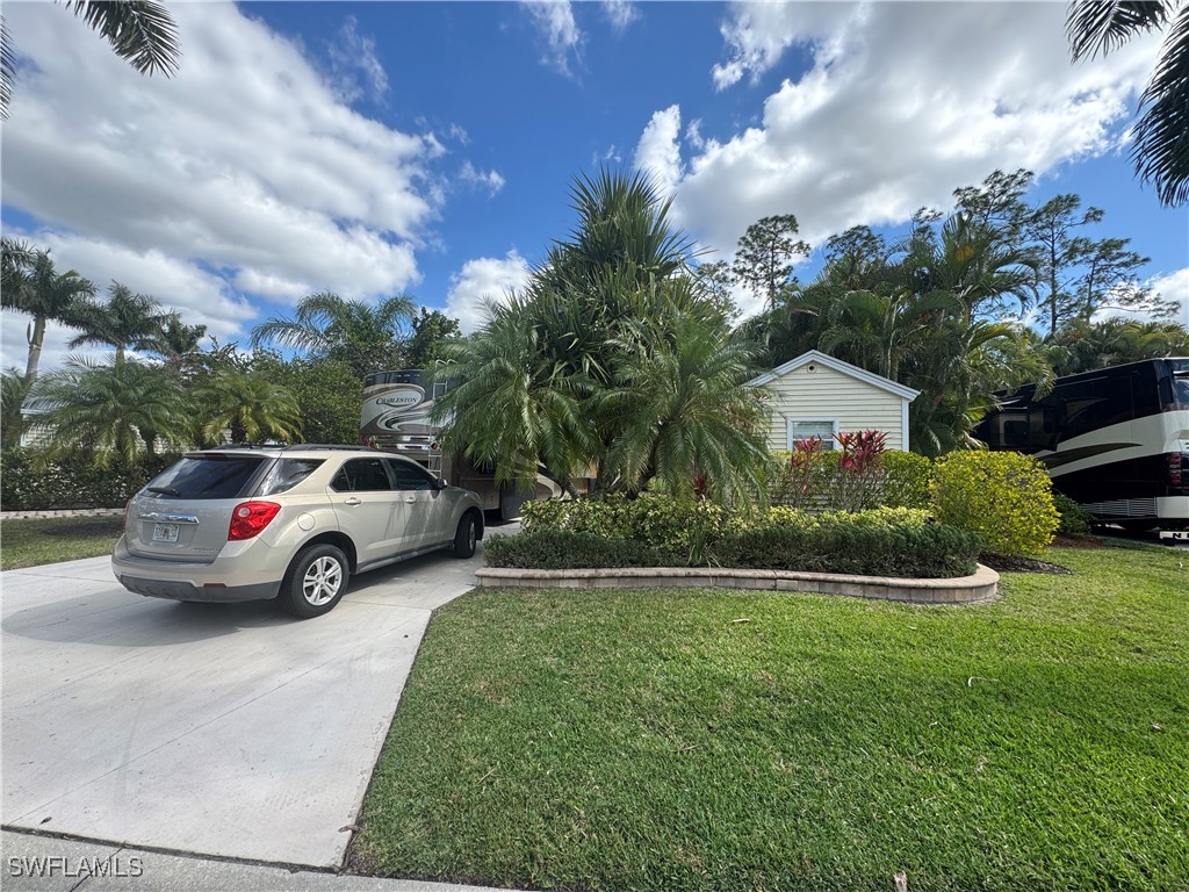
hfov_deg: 102.1
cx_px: 594
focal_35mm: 14
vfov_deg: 85.7
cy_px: 446
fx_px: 481
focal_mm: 2.22
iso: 50
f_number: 2.2
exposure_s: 1/675
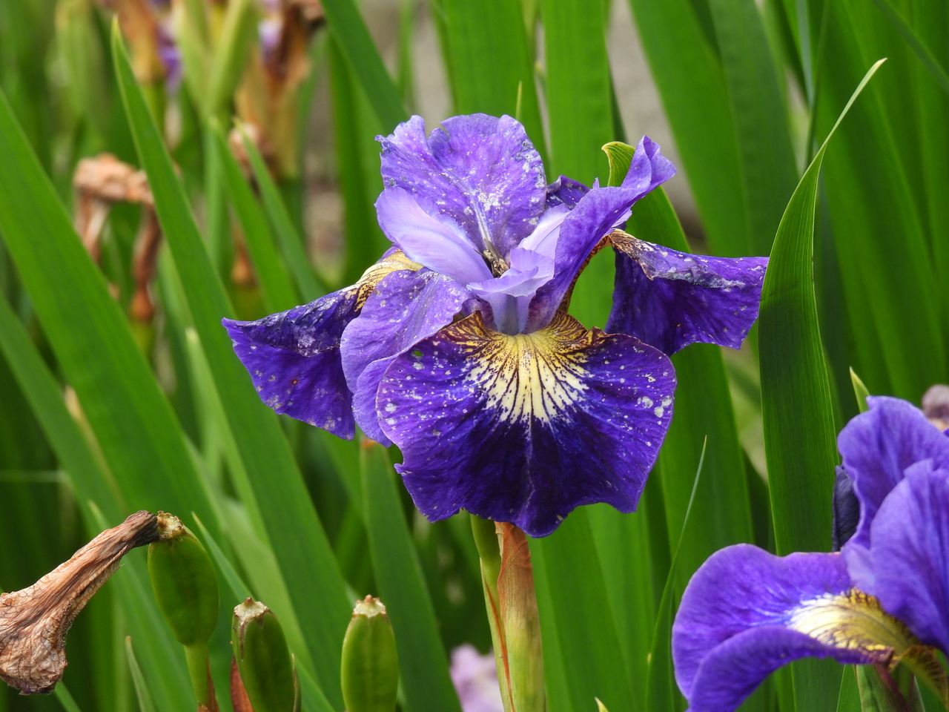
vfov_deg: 5.7
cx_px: 474
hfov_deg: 7.6
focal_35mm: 260
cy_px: 356
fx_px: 7128
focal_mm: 46.4
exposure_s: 1/250
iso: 100
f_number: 4.5
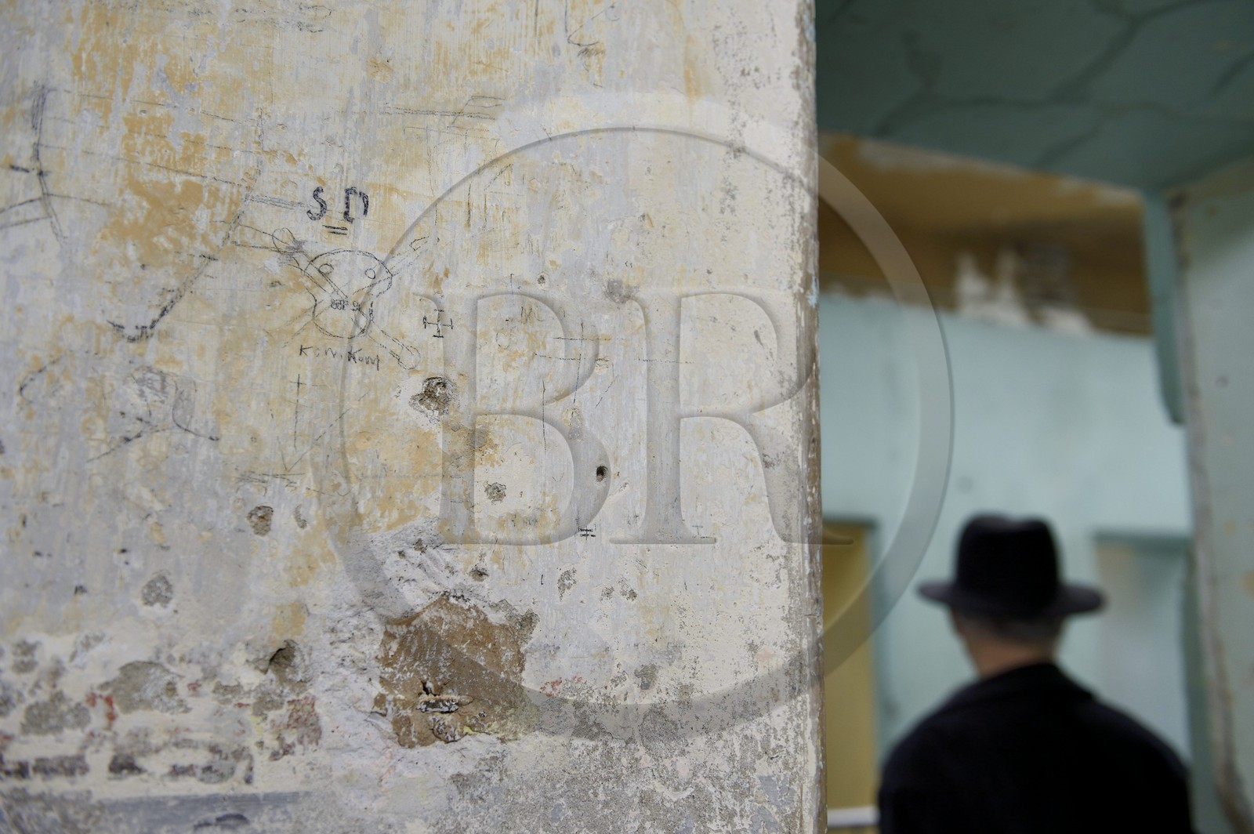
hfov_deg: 54.5
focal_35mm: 35
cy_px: 417
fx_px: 1218
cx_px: 627
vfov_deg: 37.8
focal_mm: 35
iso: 400
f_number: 3.5
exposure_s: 1/100
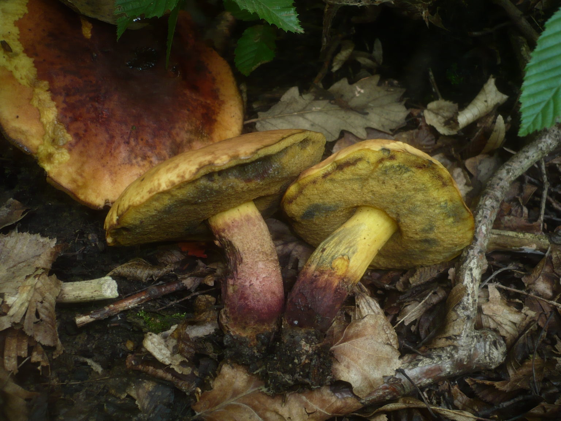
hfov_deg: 52.6
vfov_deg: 40.7
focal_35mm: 35
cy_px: 210
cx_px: 280
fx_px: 567
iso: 100
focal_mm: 5.8
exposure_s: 1/30
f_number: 2.8
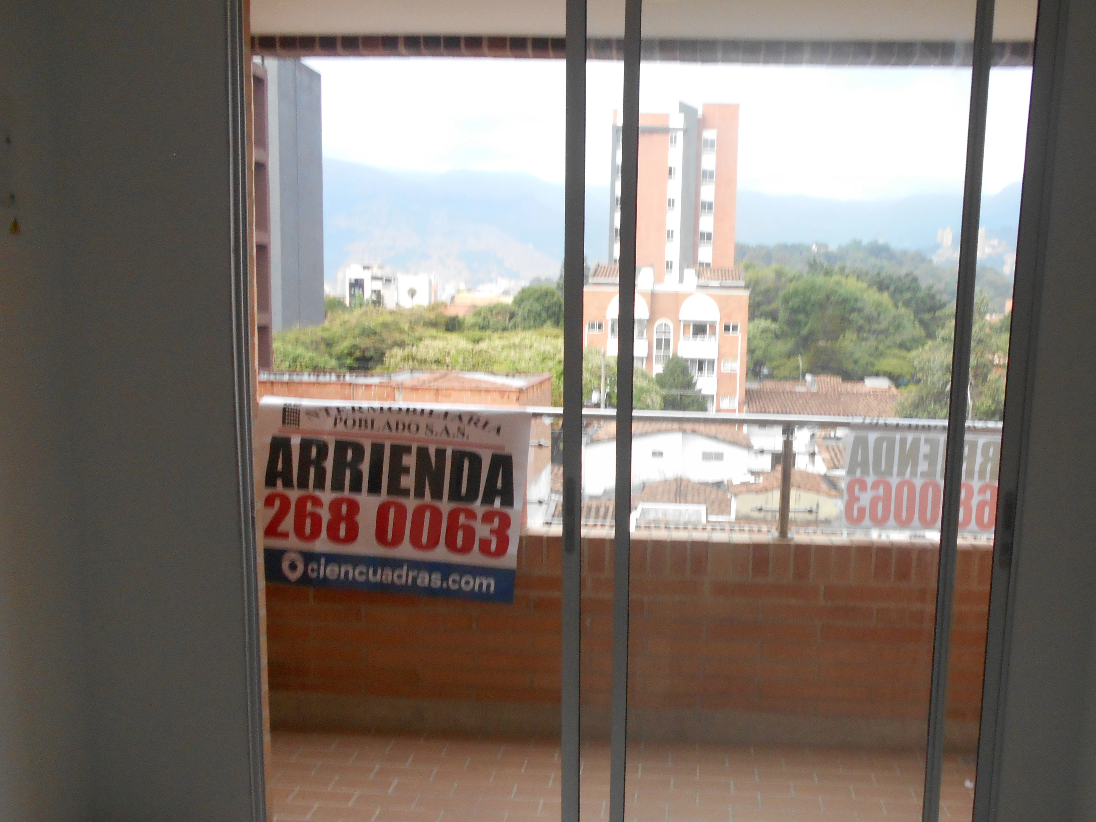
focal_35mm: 32
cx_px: 649
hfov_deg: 56.4
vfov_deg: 44.0
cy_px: 481
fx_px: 1013
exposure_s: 1/30
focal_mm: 4.6
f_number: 3.2
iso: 250
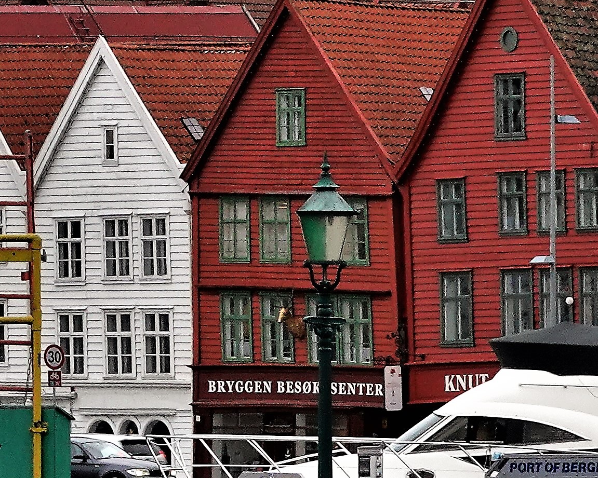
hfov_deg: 3.9
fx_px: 8797
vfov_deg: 3.1
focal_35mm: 497
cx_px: -633
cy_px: 169
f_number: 8
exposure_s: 1/80
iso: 400
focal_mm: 44.93
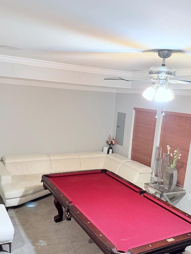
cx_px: 96
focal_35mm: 34
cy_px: 150
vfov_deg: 53.6
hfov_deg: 41.8
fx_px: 250
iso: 500
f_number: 1.78
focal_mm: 6.76
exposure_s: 1/60
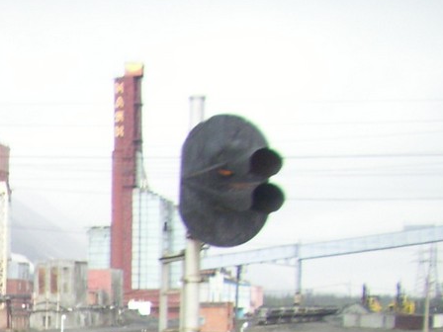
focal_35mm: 115
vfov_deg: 12.1
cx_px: -249
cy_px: 551
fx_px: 1472
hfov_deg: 15.6
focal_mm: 5.7
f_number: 2.9
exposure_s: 1/40
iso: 100
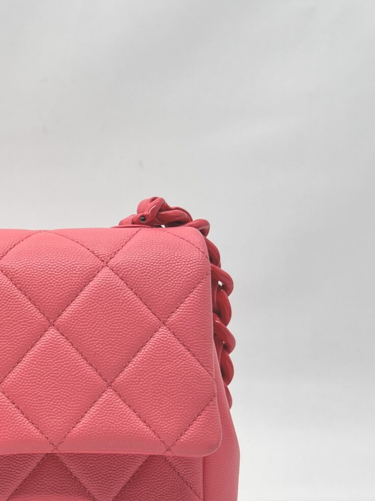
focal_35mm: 68
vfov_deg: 28.2
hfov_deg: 20.3
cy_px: 366
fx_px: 982
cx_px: -70
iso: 40
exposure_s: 1/203
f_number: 1.5
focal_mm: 5.7
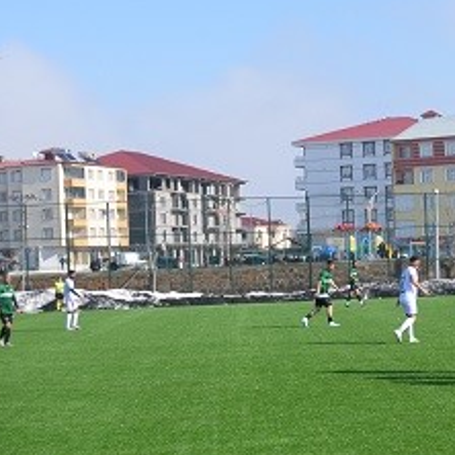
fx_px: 1442
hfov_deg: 17.6
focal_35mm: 97
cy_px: 275
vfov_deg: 17.9
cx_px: 425
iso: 100
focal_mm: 24
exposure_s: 1/250
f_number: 8
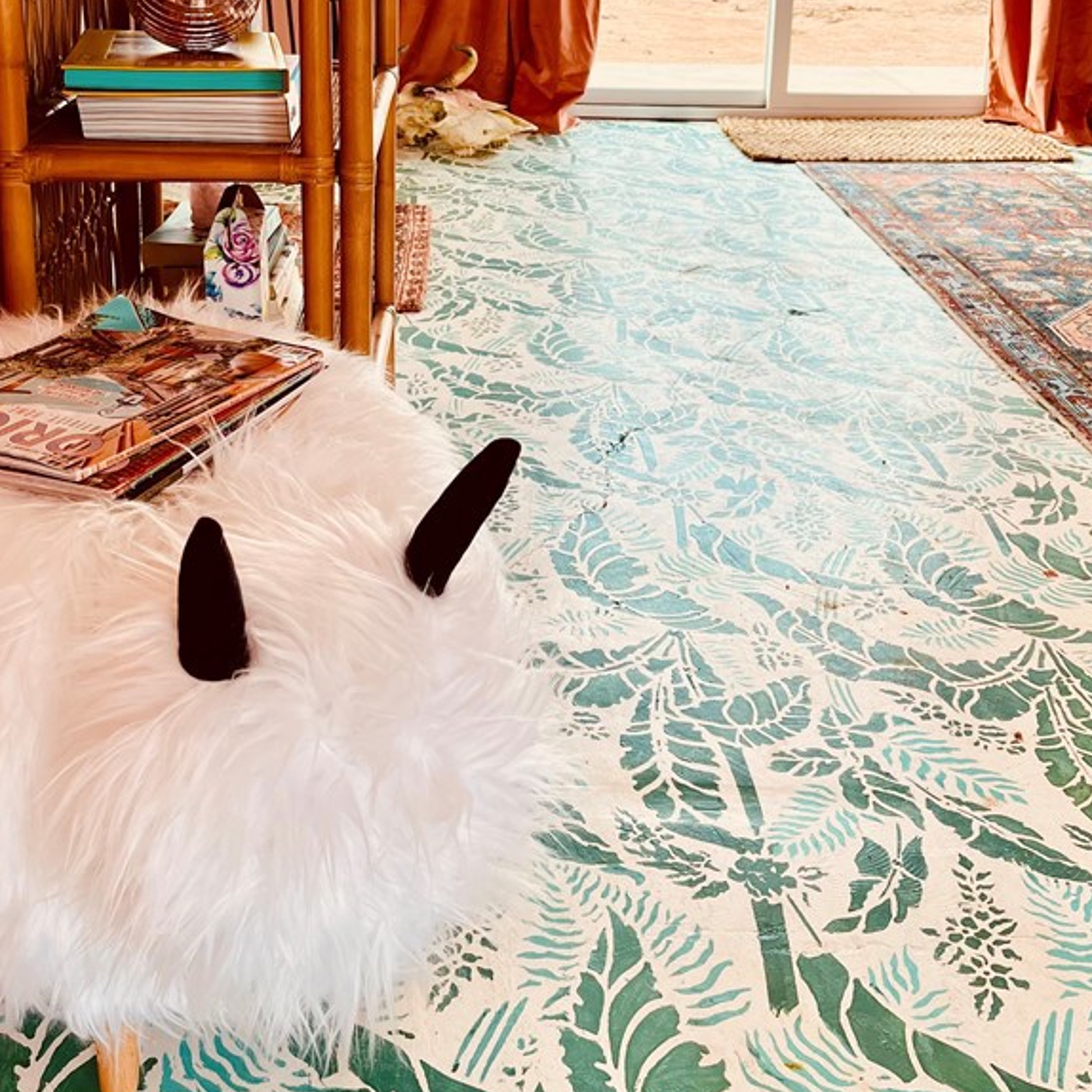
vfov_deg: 39.2
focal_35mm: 41
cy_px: 204
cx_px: 517
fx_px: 1463
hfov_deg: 40.9
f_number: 1.6
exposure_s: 1/355
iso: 50
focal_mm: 5.1
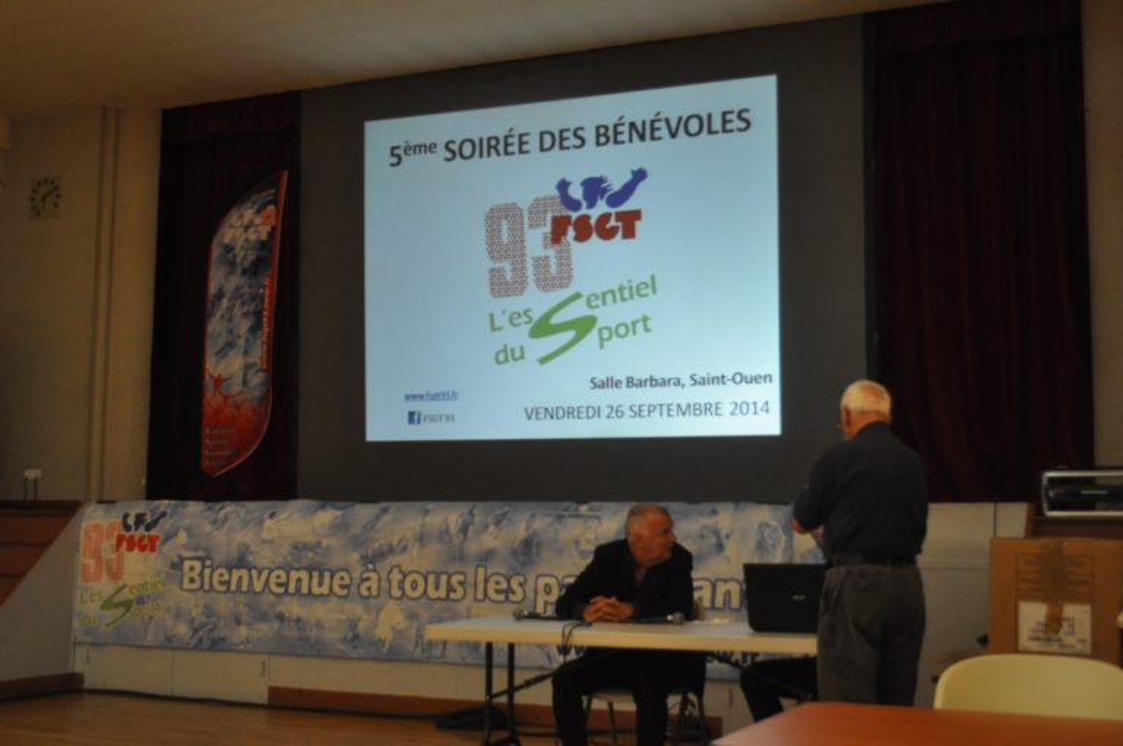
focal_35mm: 45
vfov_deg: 29.8
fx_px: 1402
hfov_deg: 43.7
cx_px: 562
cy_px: 373
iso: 1250
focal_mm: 30
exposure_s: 1/30
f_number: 4.5
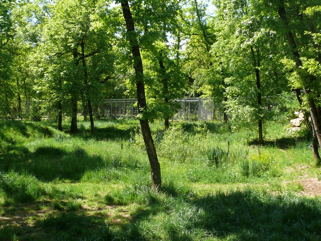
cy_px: 124
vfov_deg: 36.0
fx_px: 371
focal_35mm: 40
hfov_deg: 46.7
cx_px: 181
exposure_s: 1/200
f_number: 4.5
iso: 100
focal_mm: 7.4
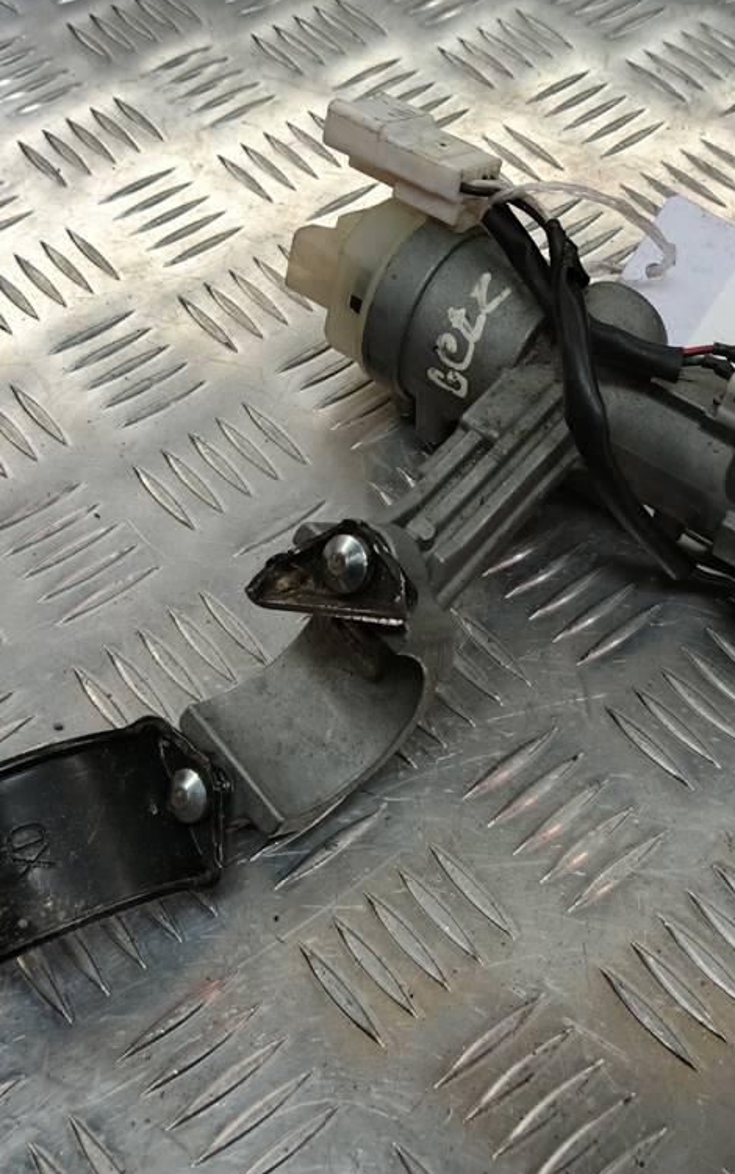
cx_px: 488
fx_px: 1249
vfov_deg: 50.4
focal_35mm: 39
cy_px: 580
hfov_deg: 32.5
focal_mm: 4.11
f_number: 1.6
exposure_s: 1/33.3
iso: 105
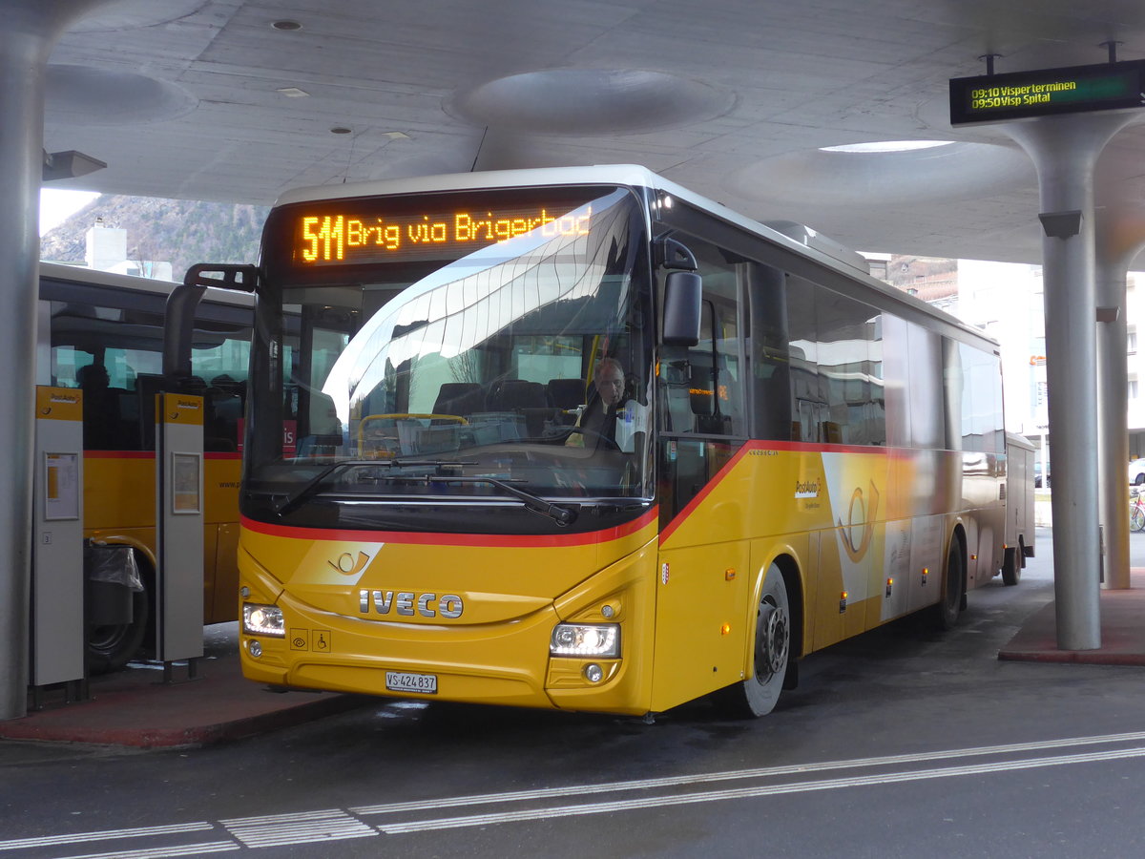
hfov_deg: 38.9
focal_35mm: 49
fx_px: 1621
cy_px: 430
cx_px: 572
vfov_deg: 29.7
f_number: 3.2
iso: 320
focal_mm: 10.1
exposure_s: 1/60
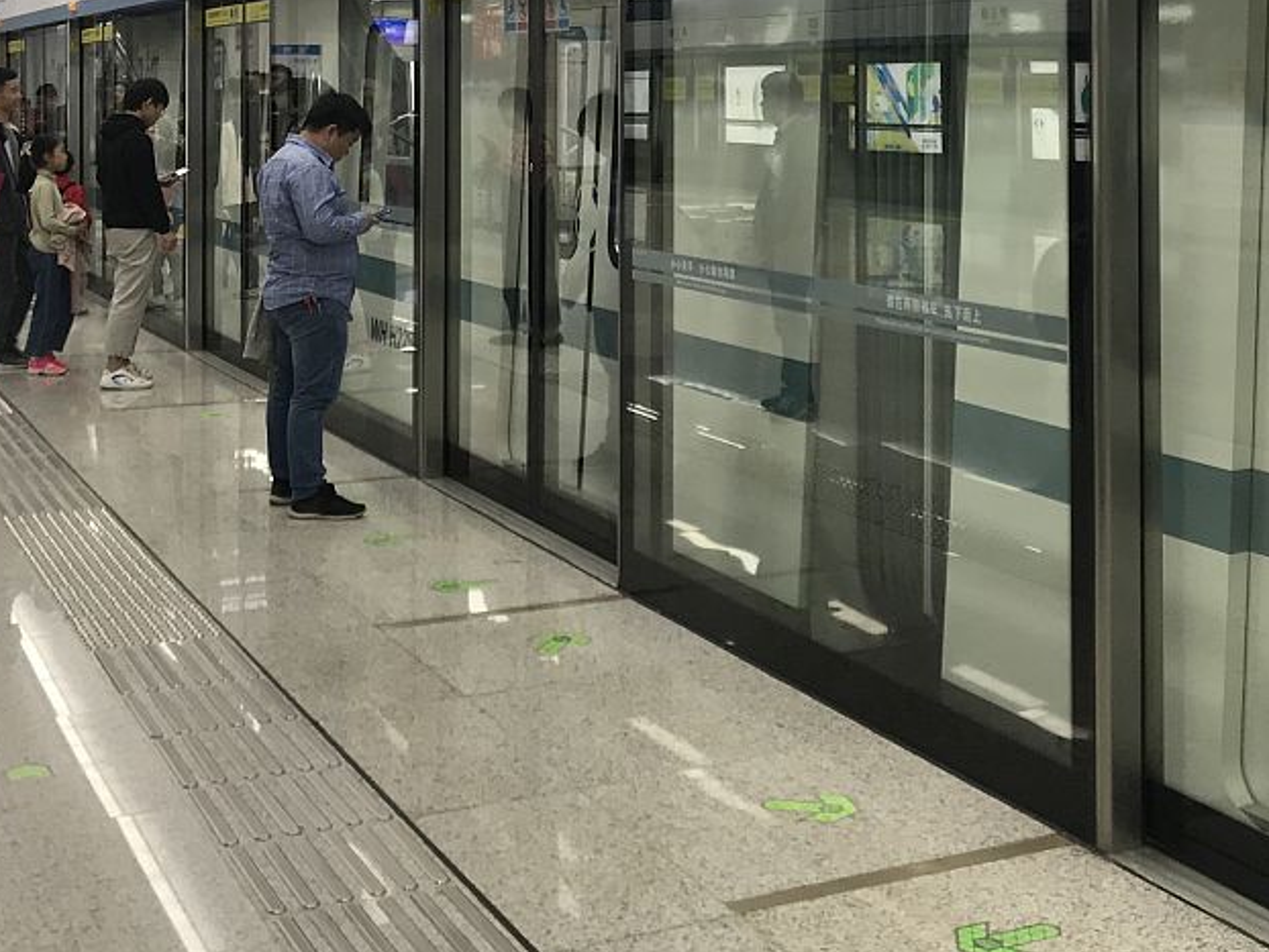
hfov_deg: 35.4
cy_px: 96
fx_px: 1980
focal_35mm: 54
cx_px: 771
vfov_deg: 26.2
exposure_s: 1/50
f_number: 1.8
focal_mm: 3.99
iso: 25
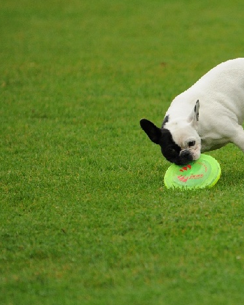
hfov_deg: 3.2
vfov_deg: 4.0
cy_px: 152
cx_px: 238
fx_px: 4369
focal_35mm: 484
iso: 400
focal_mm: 200
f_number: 2.8
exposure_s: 1/800
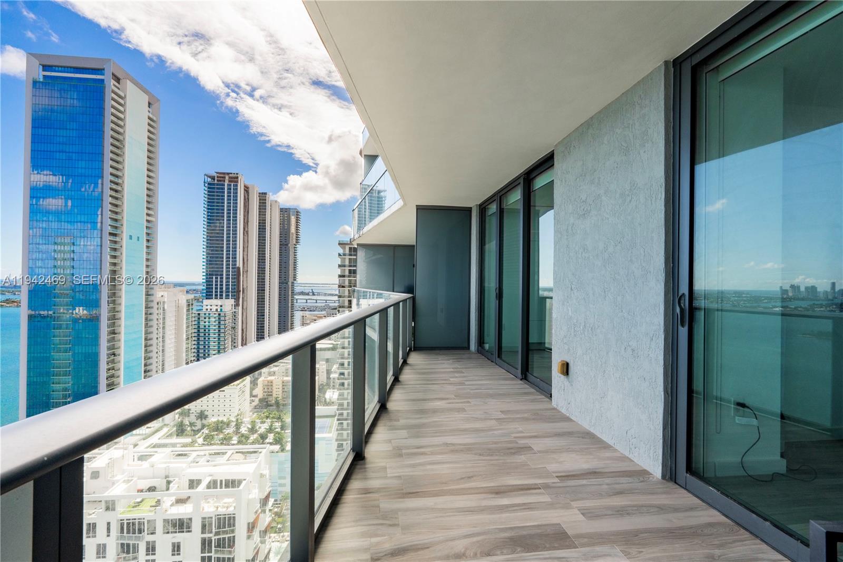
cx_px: 422
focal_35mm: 16
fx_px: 386
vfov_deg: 72.0
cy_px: 281
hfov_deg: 95.0
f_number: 9
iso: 320
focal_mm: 11
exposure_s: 1/200
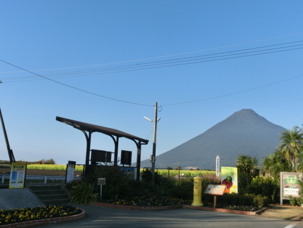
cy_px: 114
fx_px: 333
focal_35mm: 38
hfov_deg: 49.0
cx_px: 152
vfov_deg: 37.7
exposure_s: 1/800
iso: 80
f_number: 3.9
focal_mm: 6.67
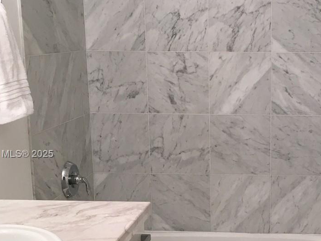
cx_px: 273
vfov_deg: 22.2
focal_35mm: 66
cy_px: 155
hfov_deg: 28.5
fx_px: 612
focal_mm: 4.15
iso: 32
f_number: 2.2
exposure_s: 1/30
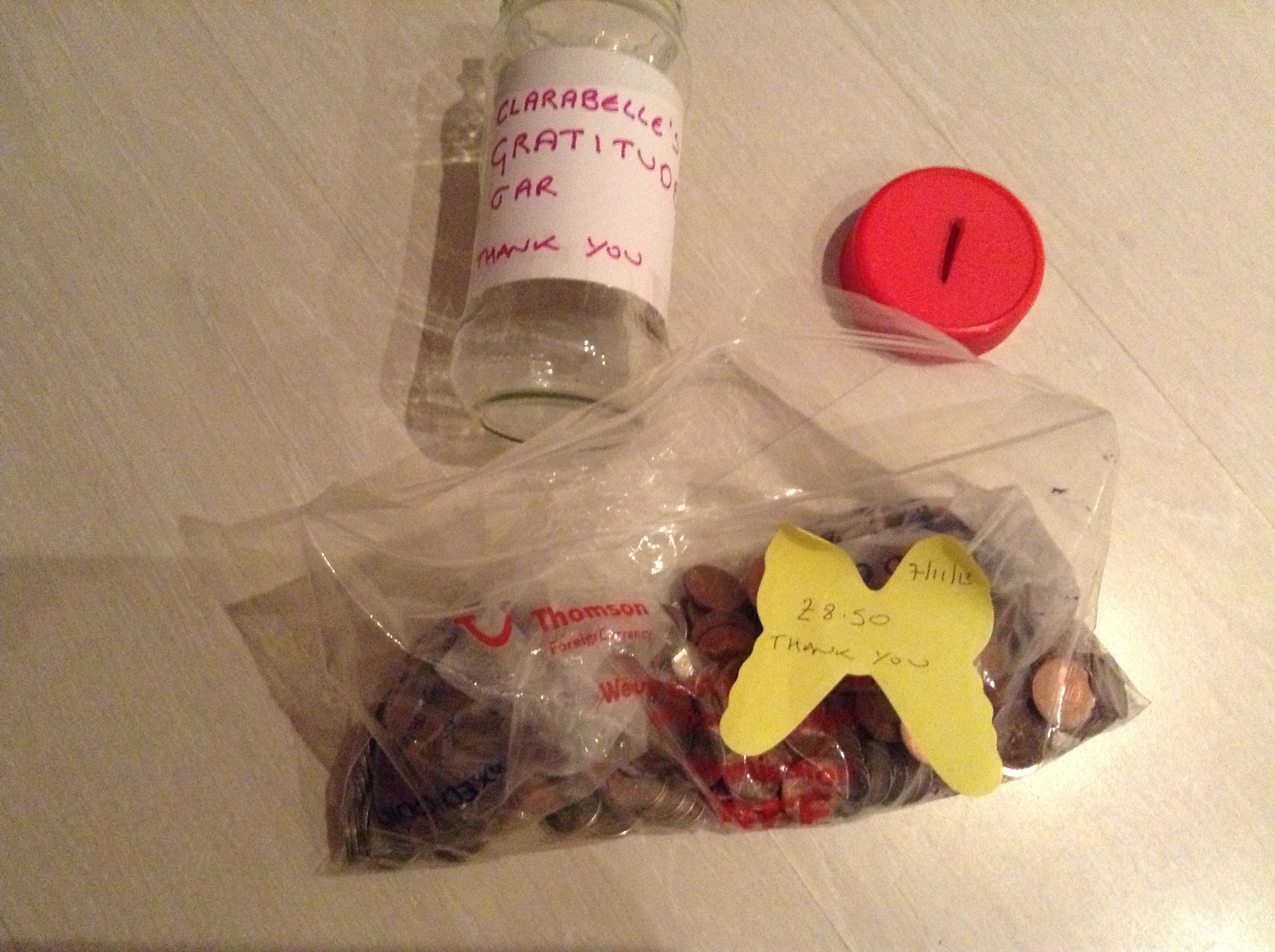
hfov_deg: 55.4
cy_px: 476
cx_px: 638
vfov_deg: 42.8
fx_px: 1214
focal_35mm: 33
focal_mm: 3.3
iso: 640
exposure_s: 1/15
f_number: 2.4
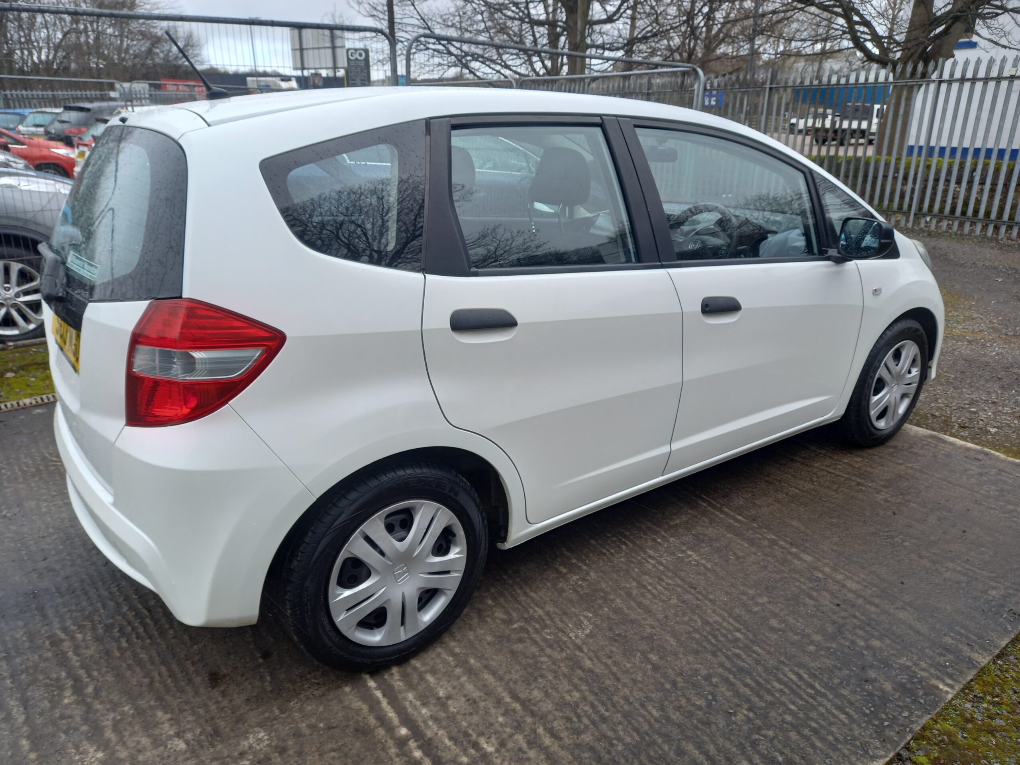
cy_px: 382
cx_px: 510
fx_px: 737
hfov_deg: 69.4
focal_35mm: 25
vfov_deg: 54.9
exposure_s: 1/172
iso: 25
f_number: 2
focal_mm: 4.6
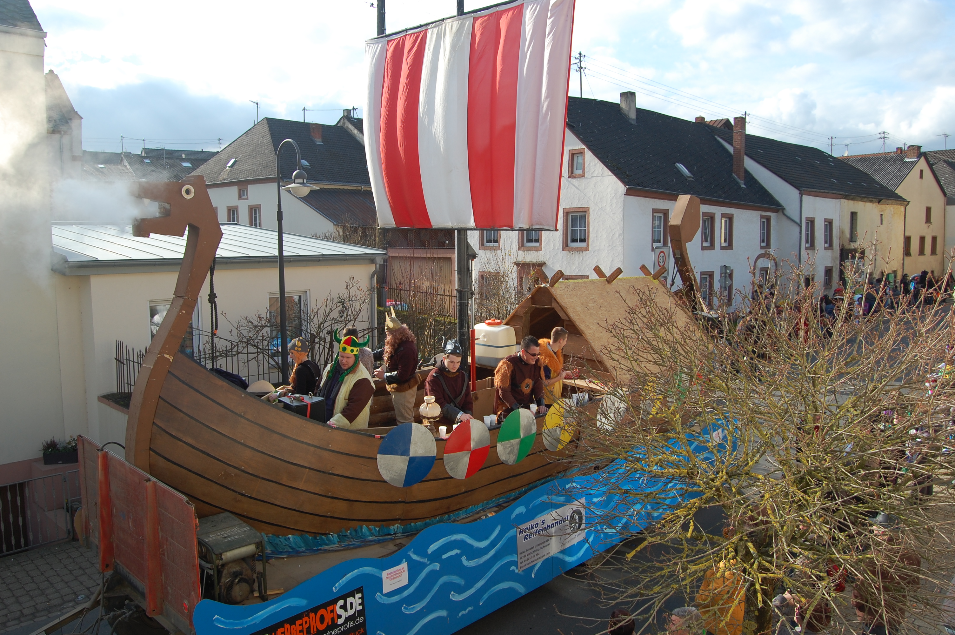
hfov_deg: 67.4
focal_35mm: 27
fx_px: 716
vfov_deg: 47.8
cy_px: 318
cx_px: 478
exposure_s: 1/250
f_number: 8
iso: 200
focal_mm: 18
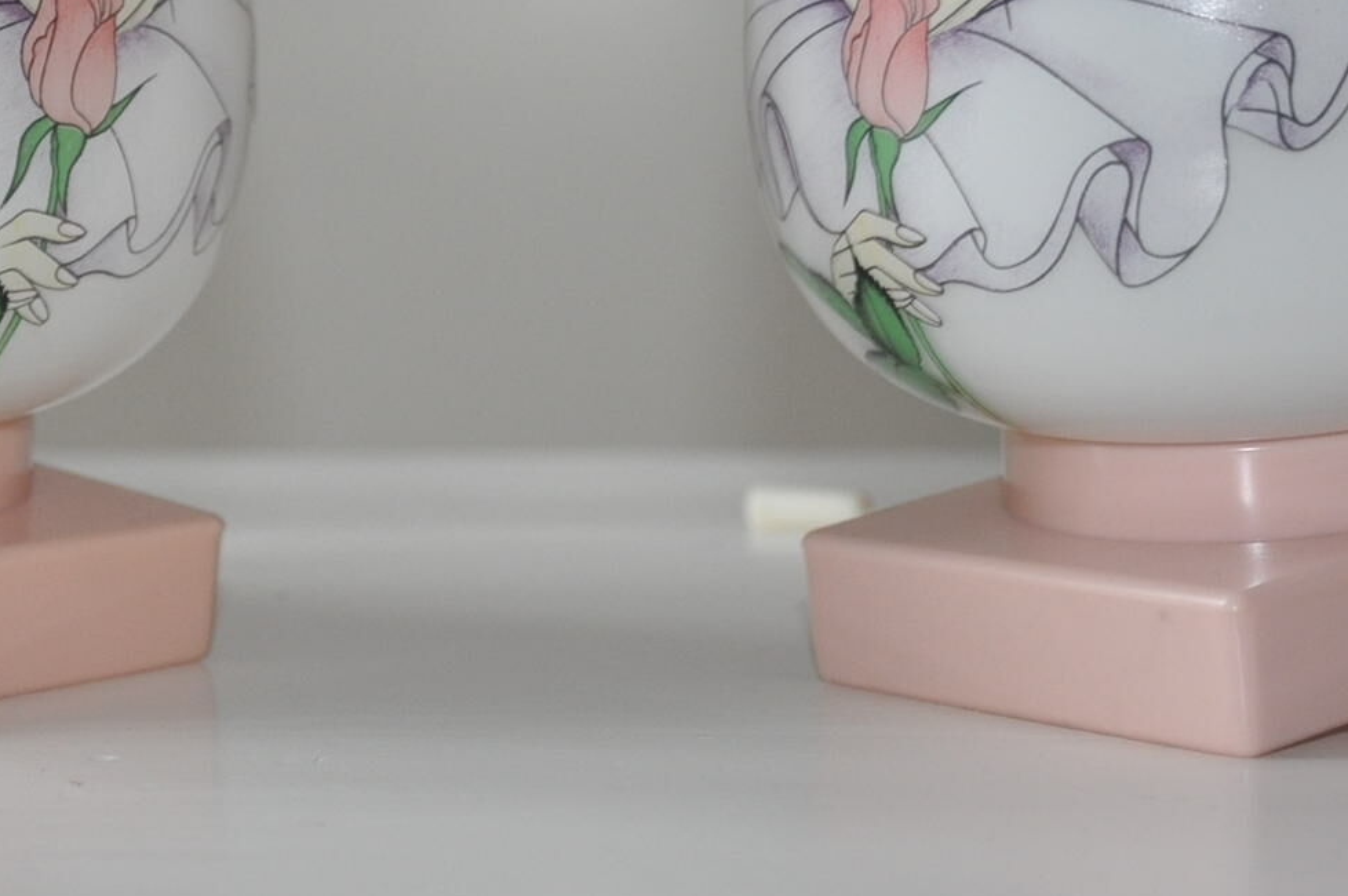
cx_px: 499
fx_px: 4305
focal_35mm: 115
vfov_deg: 11.8
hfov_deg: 17.8
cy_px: 66
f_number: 4.5
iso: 800
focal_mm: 35
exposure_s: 1/60
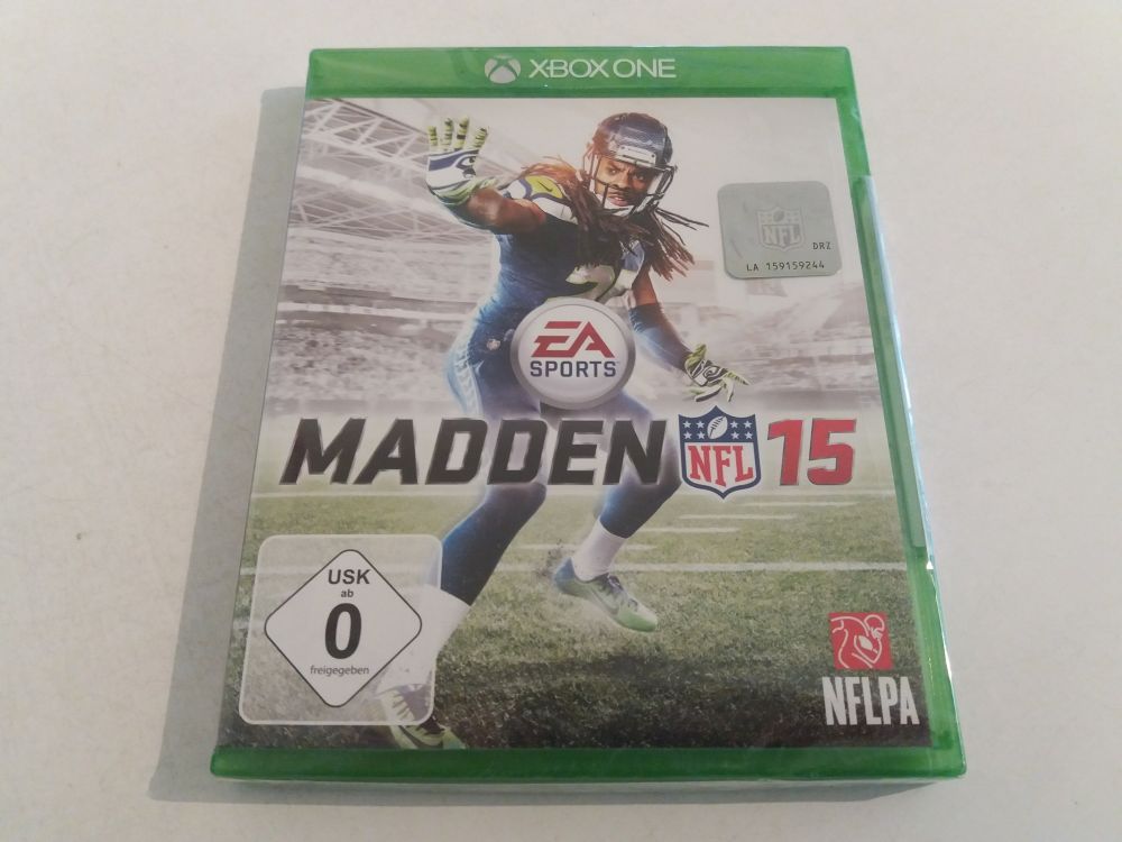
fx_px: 908
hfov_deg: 63.4
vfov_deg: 49.7
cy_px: 421
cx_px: 561
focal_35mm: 28
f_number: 1.9
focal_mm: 3.7
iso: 250
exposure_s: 1/17
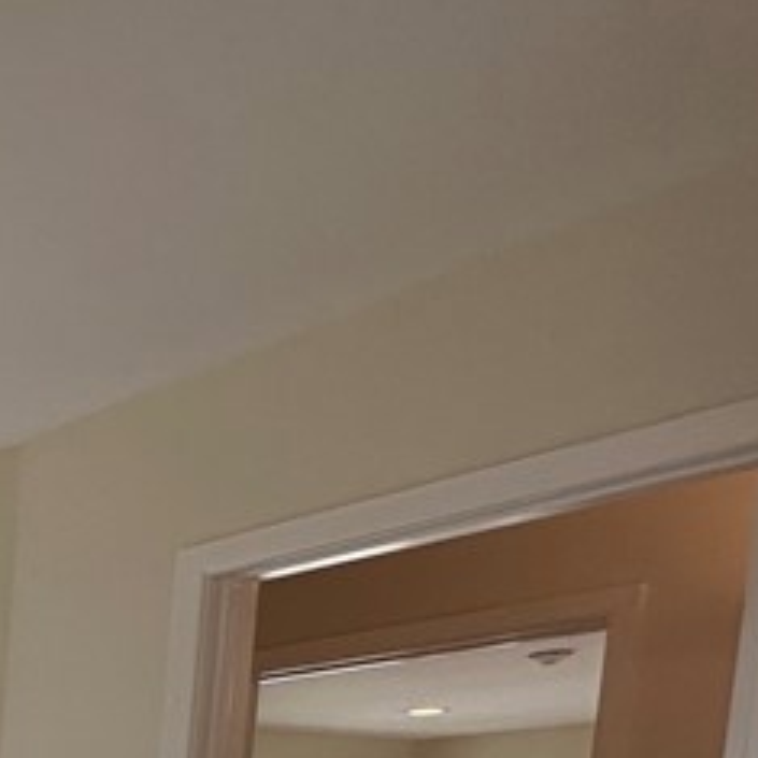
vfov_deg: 25.8
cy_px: 1048
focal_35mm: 54
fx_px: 1338
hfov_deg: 20.1
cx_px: -684
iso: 40
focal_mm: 2.22
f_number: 2.2
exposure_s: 1/209
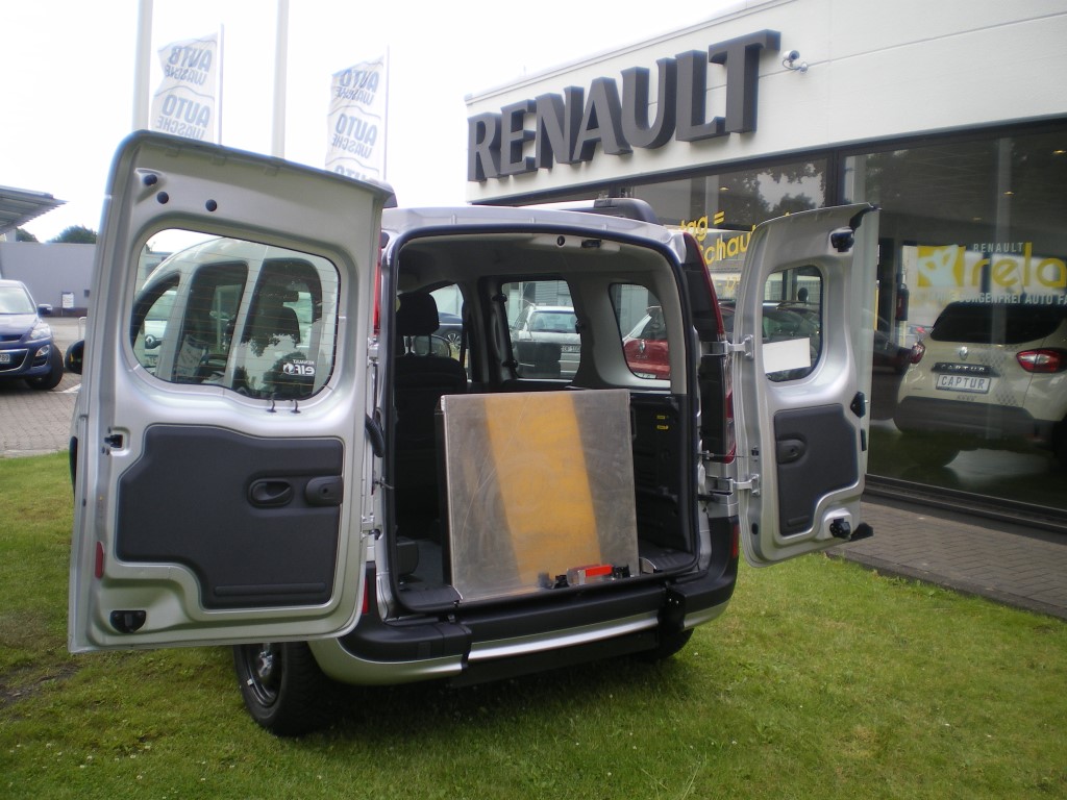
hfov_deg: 51.4
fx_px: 1110
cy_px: 400
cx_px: 534
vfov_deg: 39.7
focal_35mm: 36
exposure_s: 1/200
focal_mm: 6.3
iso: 50
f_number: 3.1
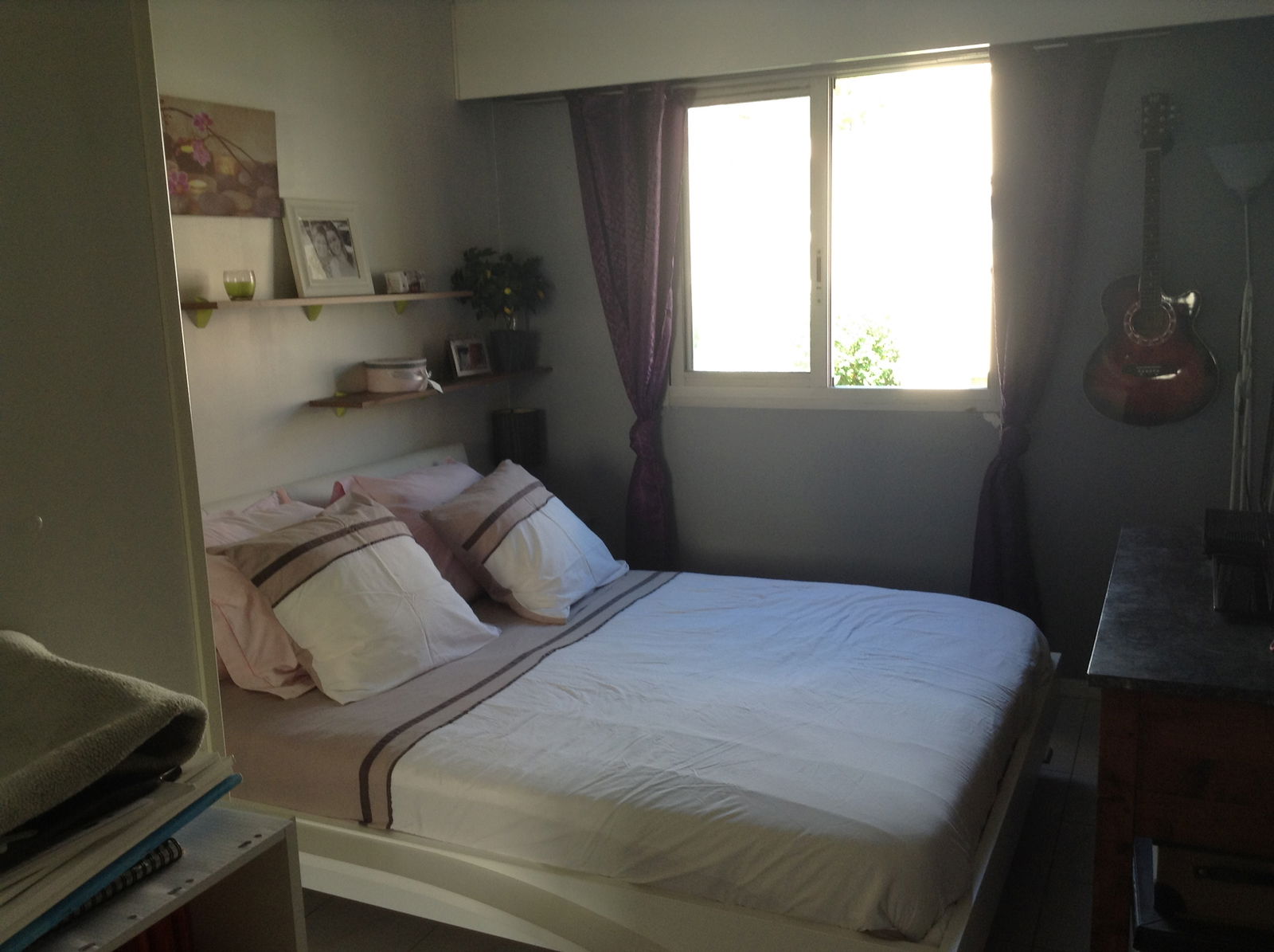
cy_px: 476
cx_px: 637
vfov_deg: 42.8
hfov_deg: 55.4
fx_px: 1213
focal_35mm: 33
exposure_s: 1/60
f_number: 2.4
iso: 32
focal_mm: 3.3
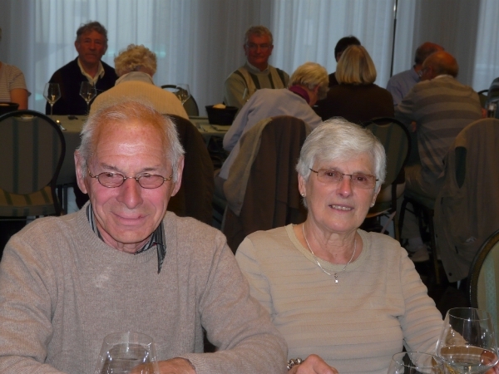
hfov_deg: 27.4
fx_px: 1023
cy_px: 187
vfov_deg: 20.7
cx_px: 250
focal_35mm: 71
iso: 100
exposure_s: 1/50
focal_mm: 11.7
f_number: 3.2
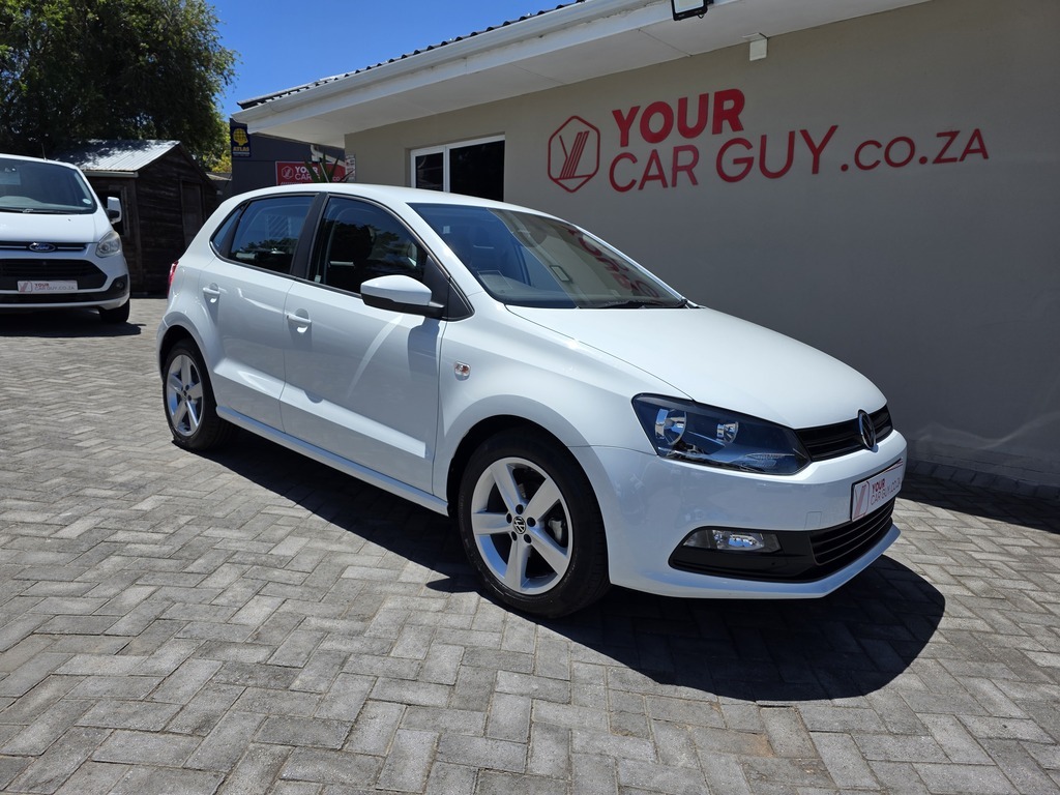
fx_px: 704
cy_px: 398
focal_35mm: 23
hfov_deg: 73.9
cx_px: 530
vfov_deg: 58.9
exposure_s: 1/7626
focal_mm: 6.3
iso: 80
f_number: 1.7
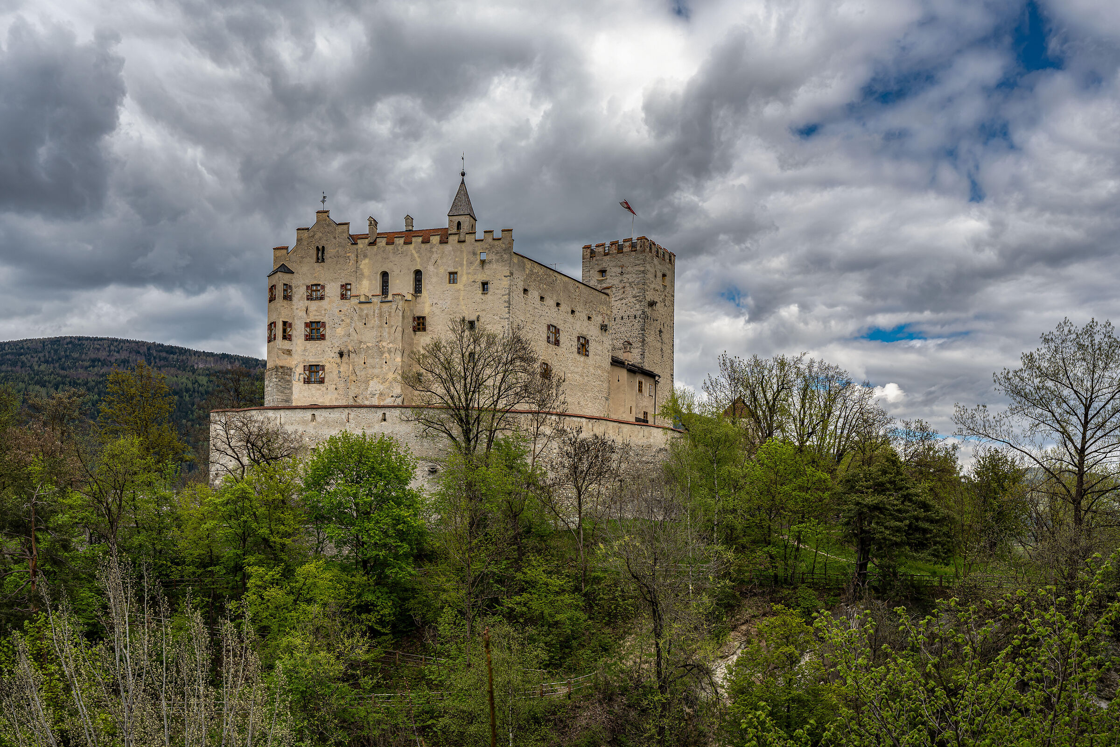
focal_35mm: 35
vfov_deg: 37.9
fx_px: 1089
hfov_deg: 54.4
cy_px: 374
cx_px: 560
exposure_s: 1/250
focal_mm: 35
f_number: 8
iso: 100
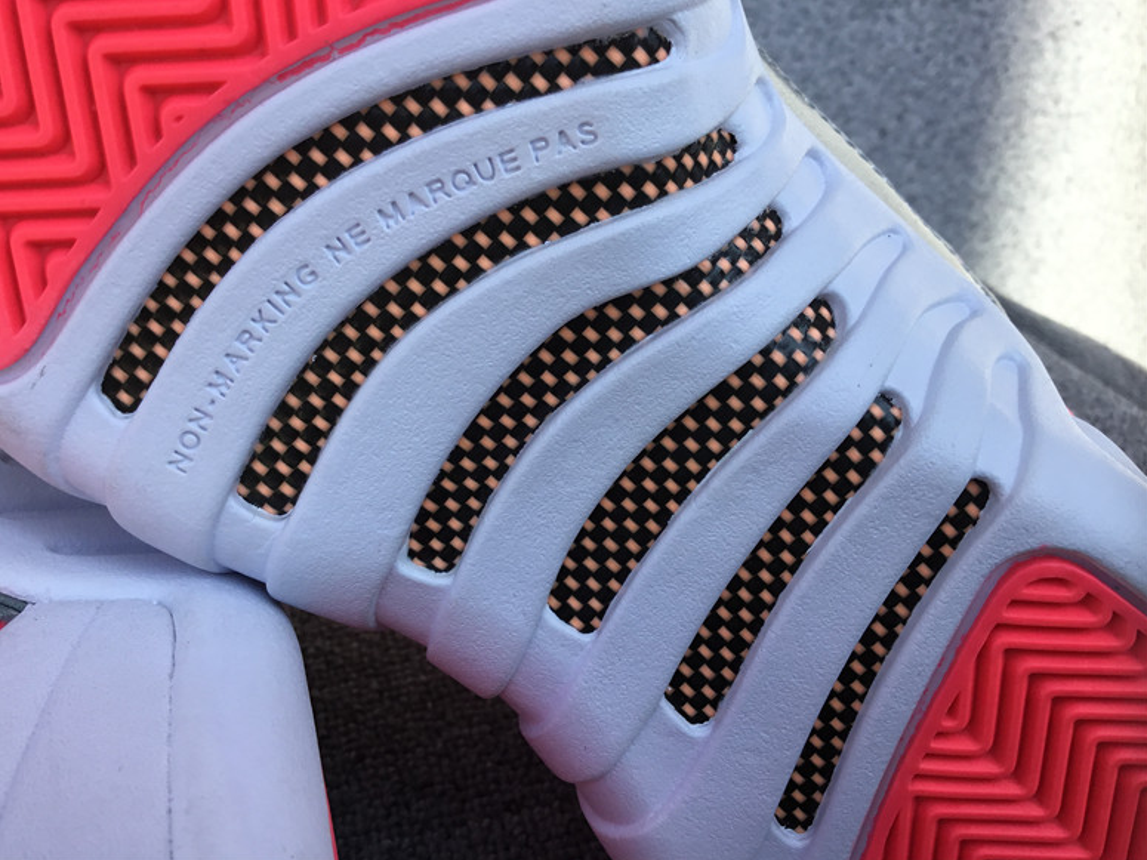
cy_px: 420
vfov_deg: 44.1
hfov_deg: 56.8
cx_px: 556
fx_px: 1060
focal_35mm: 32
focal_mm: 3.3
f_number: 2.4
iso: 25
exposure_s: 1/547
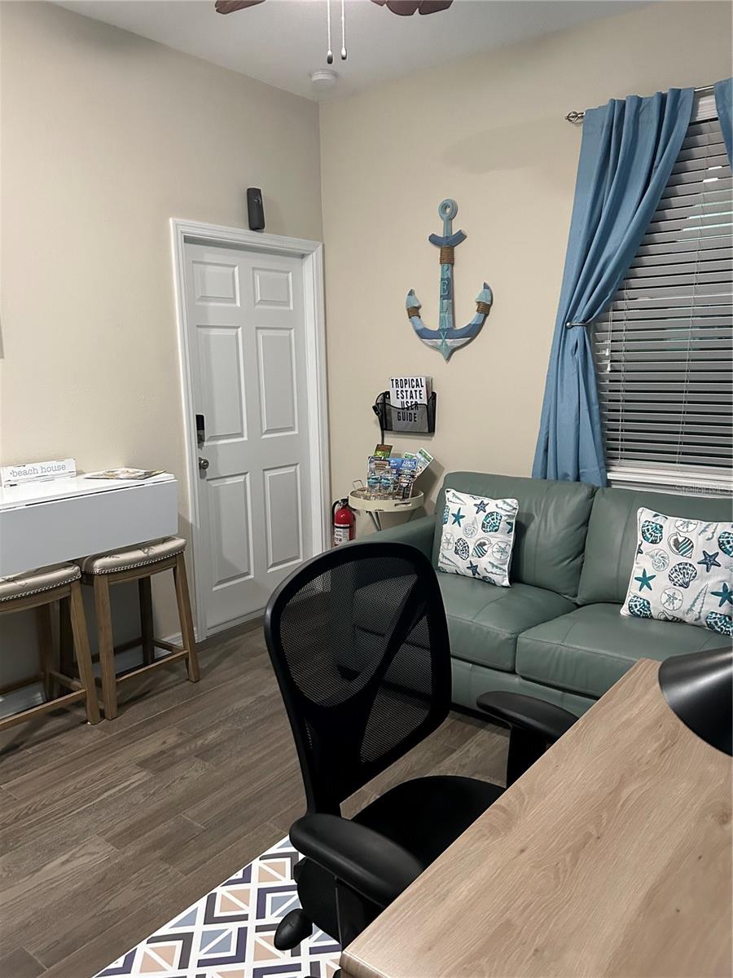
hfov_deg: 53.1
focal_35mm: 26
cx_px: 366
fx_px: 734
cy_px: 489
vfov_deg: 67.3
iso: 500
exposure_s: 1/60
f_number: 1.5
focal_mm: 5.7
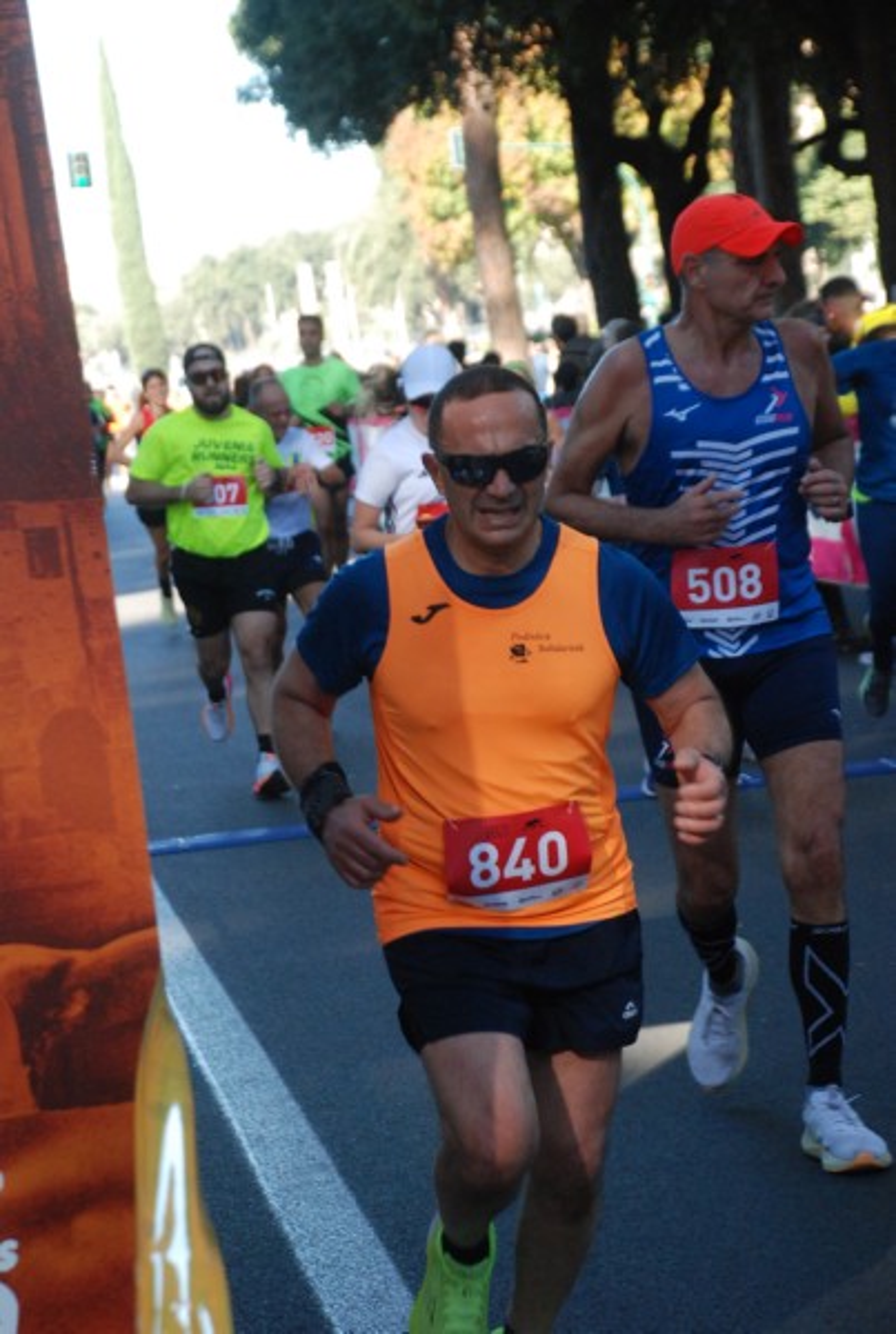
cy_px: 667
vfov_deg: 18.1
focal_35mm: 112
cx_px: 448
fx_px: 4178
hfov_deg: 12.2
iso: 1000
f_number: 5.6
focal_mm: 75
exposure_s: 1/320
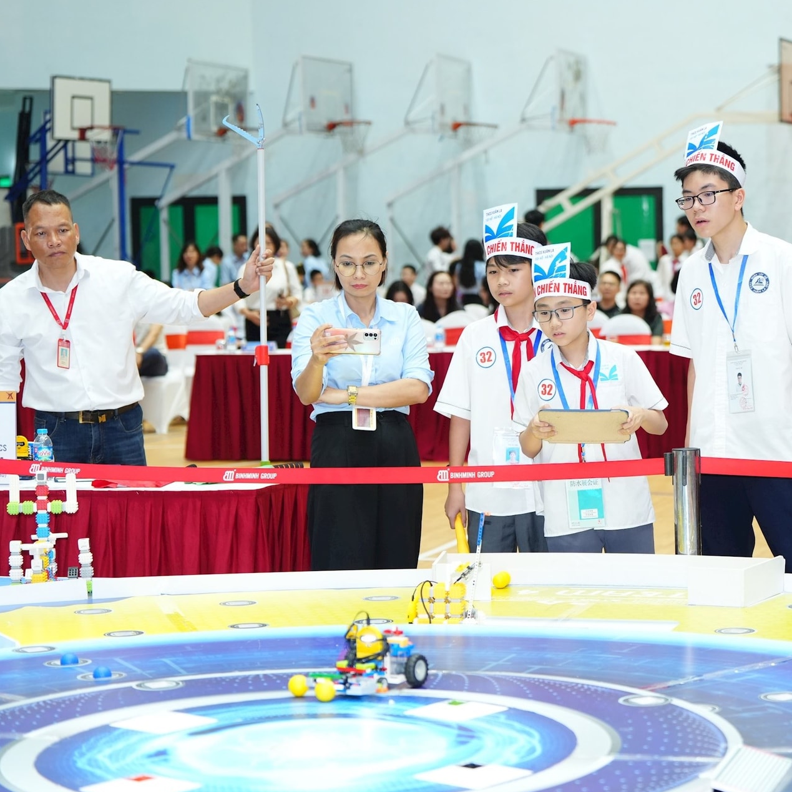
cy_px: 396
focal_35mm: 90
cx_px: 558
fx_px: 2330
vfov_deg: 19.3
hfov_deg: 19.2
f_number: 3.2
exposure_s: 1/160
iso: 1000
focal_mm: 70
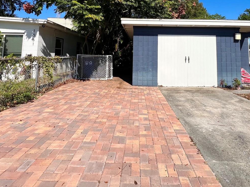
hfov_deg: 78.5
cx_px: 142
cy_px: 40
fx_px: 152
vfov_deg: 59.1
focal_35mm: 21
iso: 32
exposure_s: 1/2660
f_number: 1.8
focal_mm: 1.57
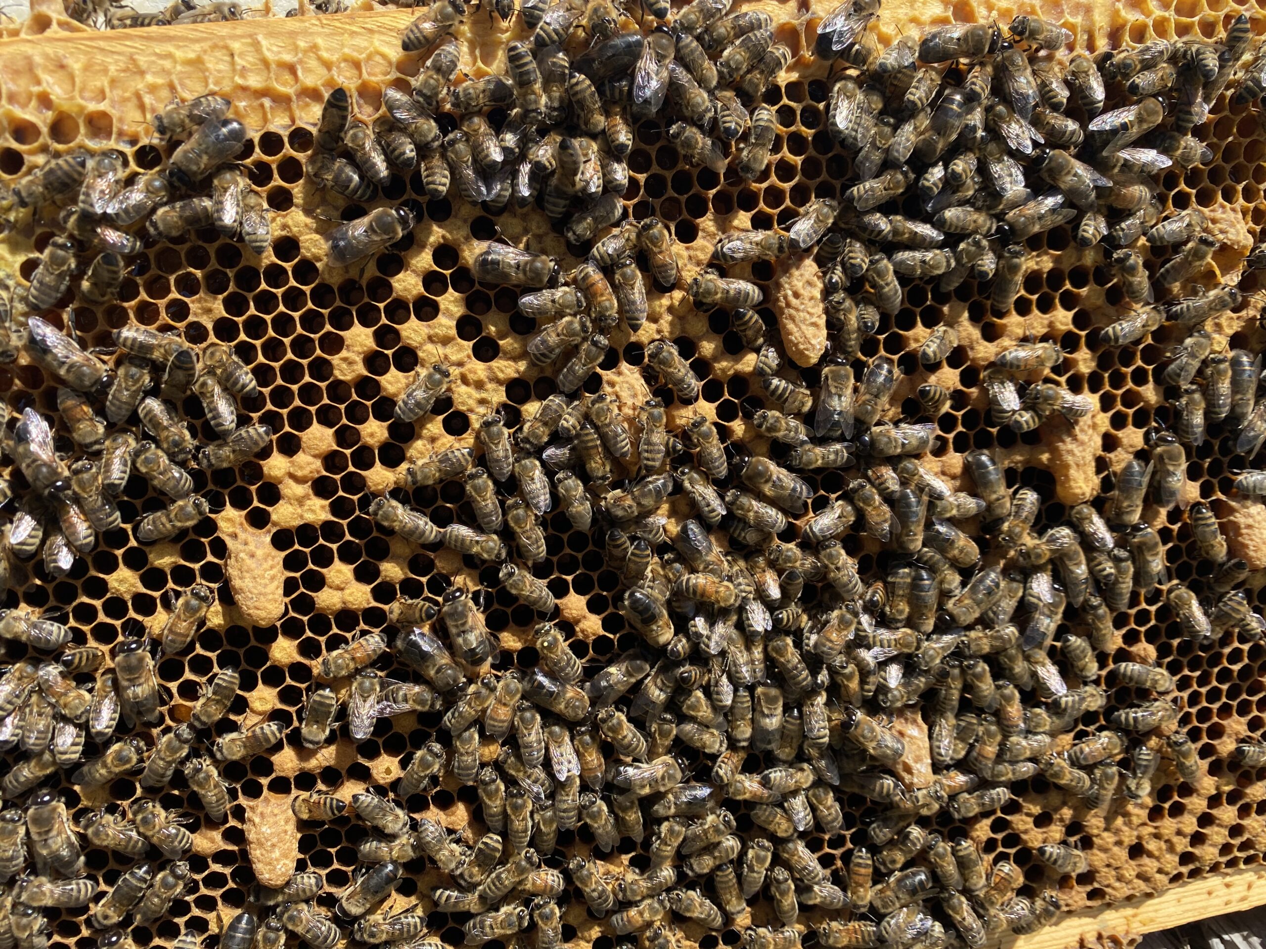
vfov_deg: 53.1
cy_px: 474
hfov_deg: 67.3
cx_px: 633
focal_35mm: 26
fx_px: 951
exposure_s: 1/1043
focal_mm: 4.25
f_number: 1.8
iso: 32
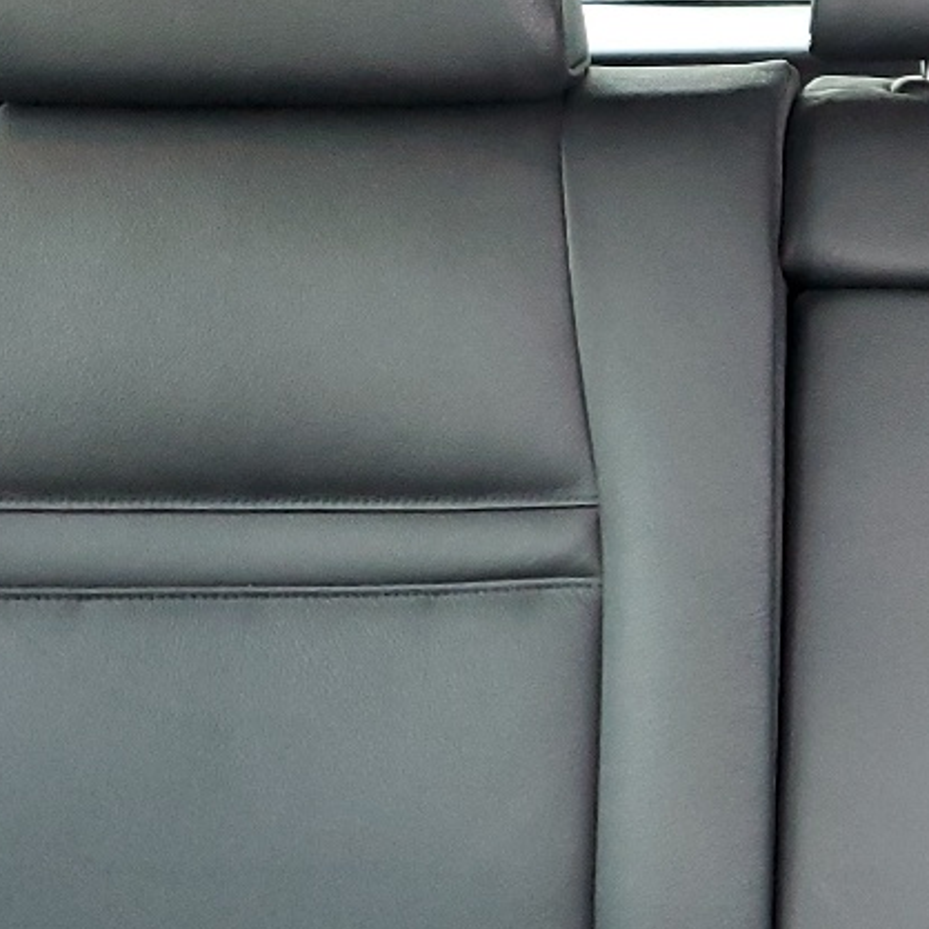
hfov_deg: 18.9
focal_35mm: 88
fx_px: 2672
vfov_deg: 19.7
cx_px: 1033
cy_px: 498
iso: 248
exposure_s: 1/60.2
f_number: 1.5
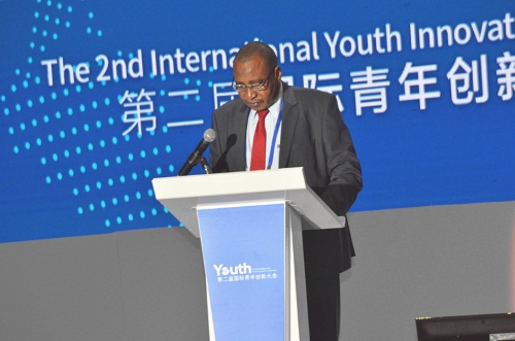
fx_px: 6423
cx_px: 258
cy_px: 170
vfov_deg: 3.0
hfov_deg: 4.6
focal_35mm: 450
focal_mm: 300
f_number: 10
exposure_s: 1/60
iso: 400
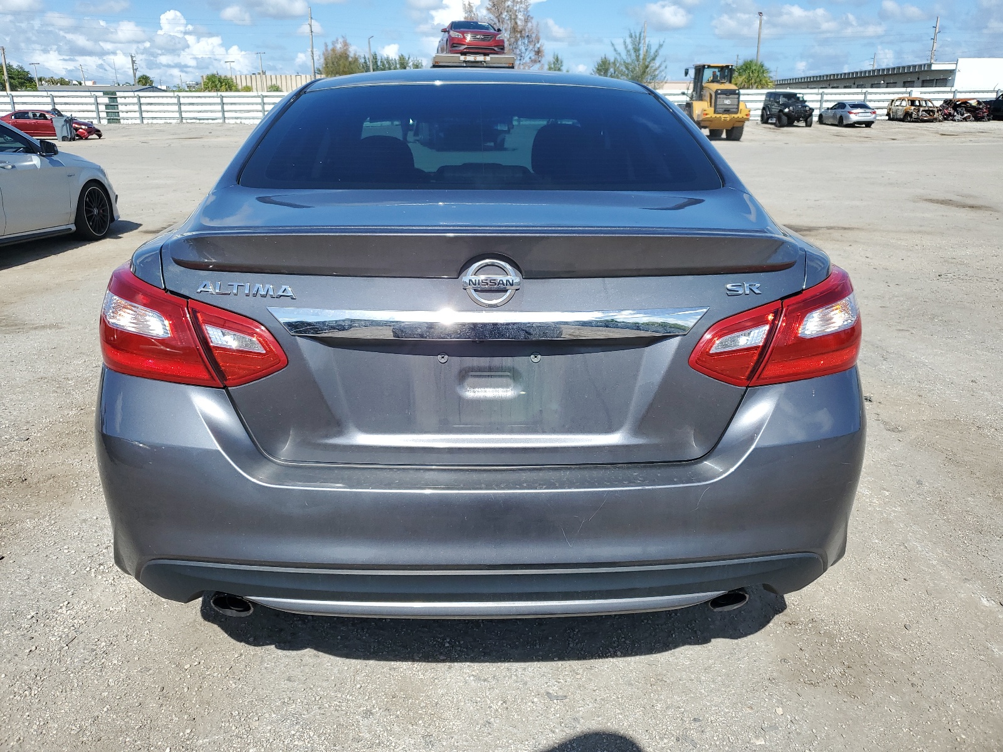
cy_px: 376
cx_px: 502
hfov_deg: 67.3
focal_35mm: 26
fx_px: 753
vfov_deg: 53.1
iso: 50
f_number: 1.5
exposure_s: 1/3333
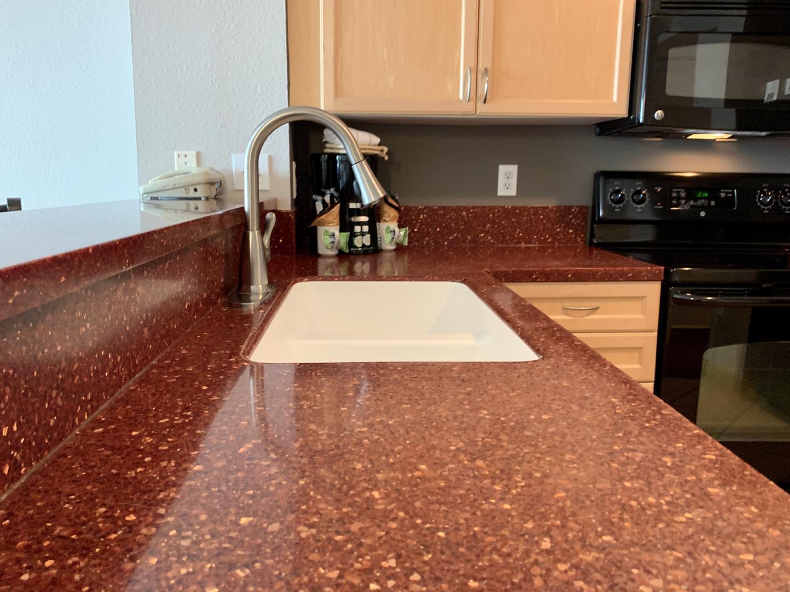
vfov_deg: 51.3
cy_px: 289
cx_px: 383
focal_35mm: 27
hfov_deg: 65.3
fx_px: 616
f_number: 1.8
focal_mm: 4.25
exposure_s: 1/60
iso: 320
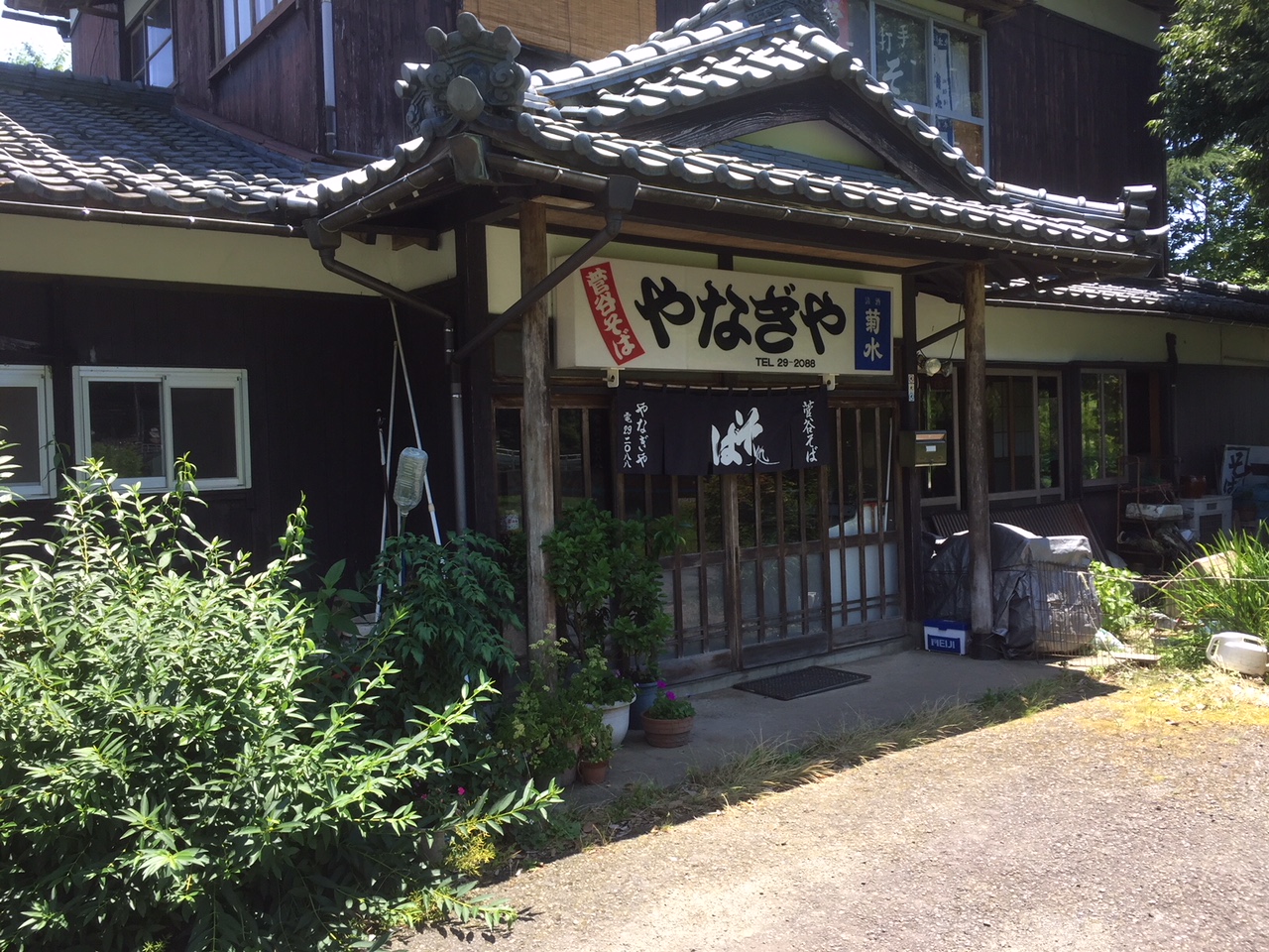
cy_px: 476
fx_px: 1063
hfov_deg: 61.7
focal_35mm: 29
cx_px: 634
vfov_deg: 48.2
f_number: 2.2
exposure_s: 1/370
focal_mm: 4.15
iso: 32
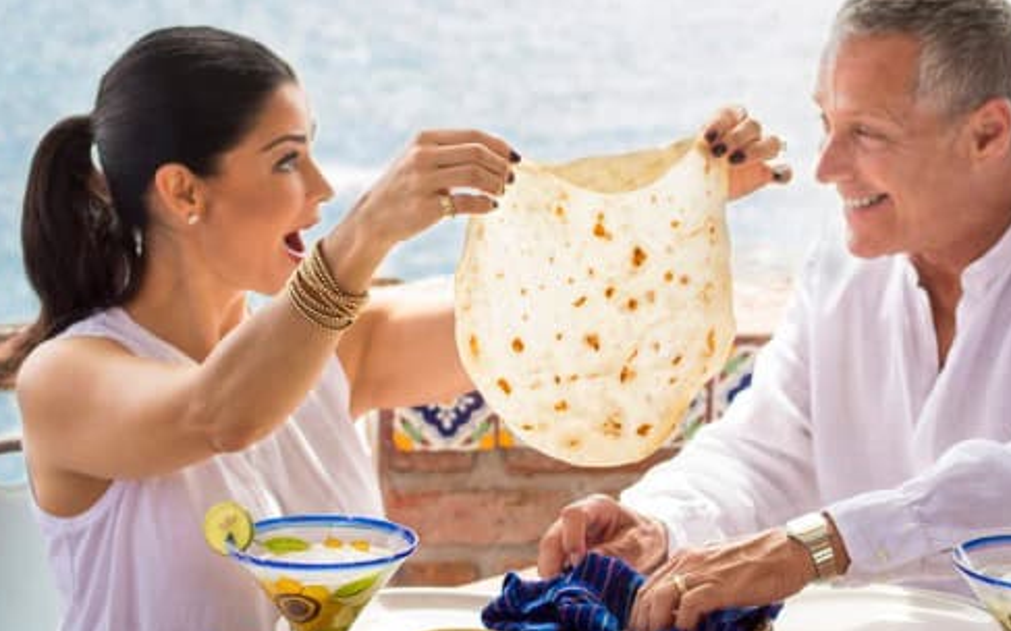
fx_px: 3112
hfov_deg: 18.4
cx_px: 621
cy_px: 390
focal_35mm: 113
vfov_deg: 11.6
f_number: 3.5
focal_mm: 50
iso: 200
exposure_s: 1/1250
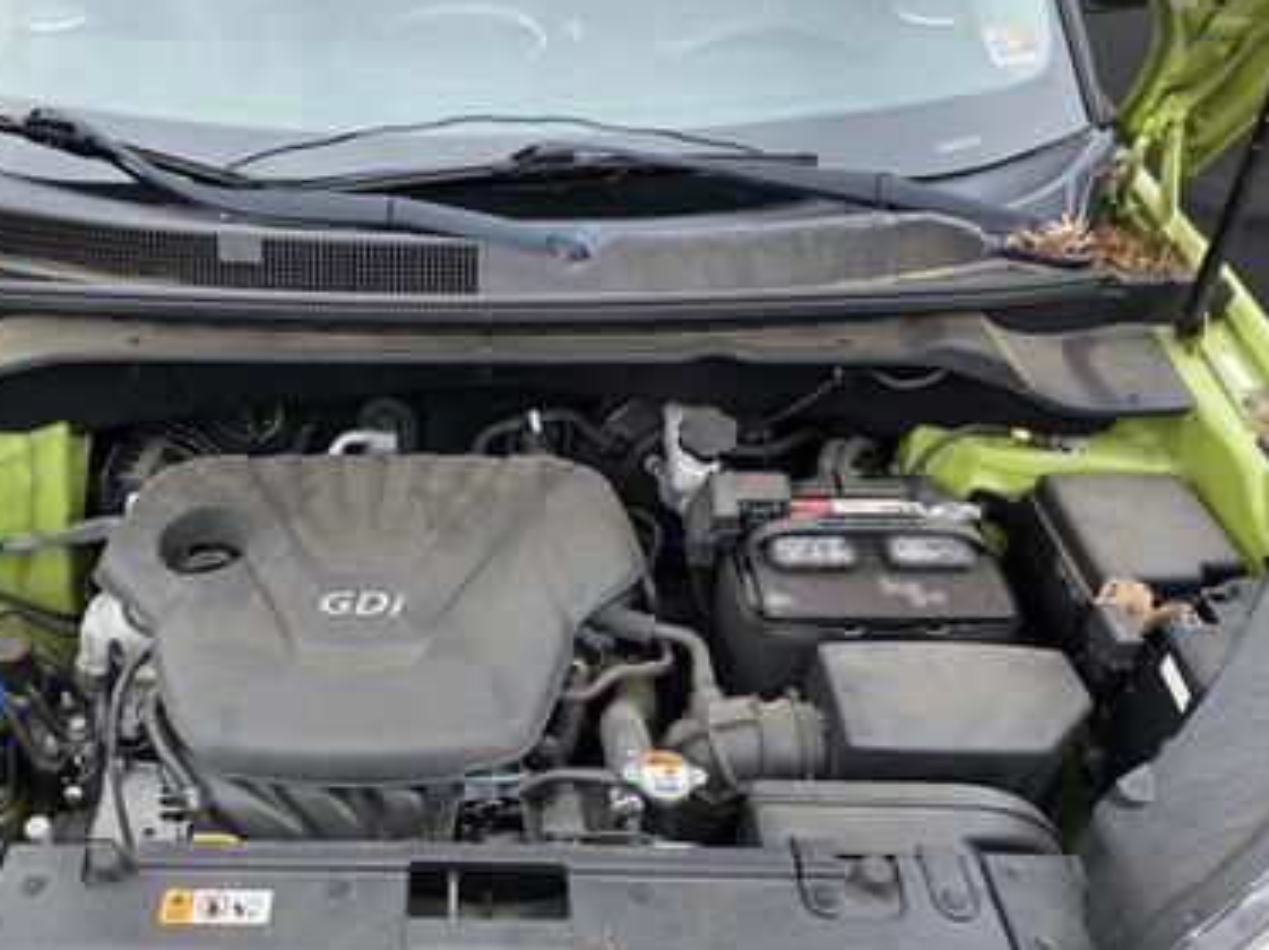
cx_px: 451
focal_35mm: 31
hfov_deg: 57.4
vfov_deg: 45.3
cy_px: 519
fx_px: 1136
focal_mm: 6.3
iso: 50
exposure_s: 1/359
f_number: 1.7
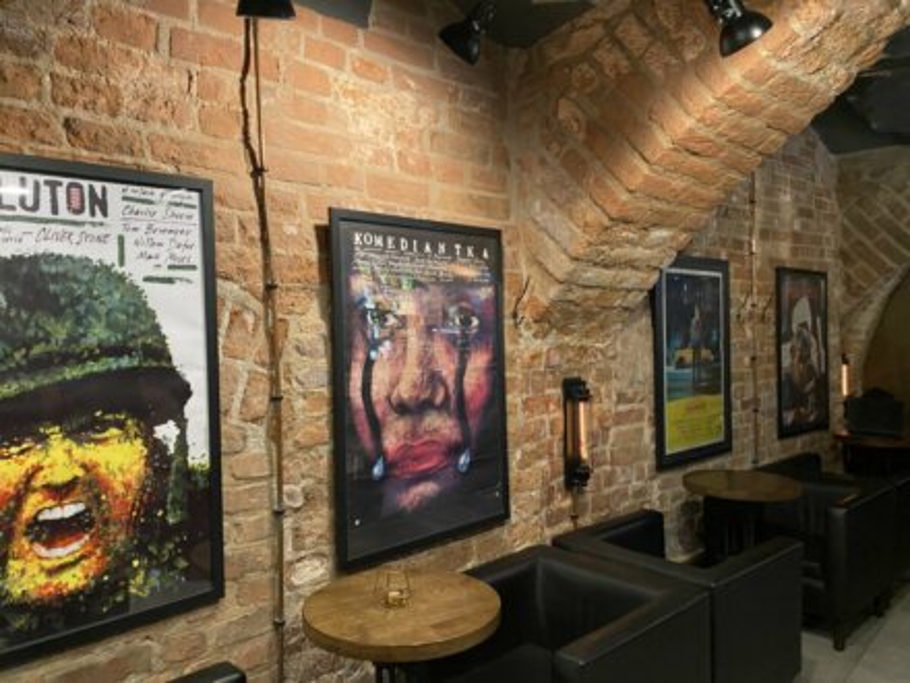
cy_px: 342
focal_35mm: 26
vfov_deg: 53.1
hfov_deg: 67.3
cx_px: 455
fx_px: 683
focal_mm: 4.25
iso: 500
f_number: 1.8
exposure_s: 1/25
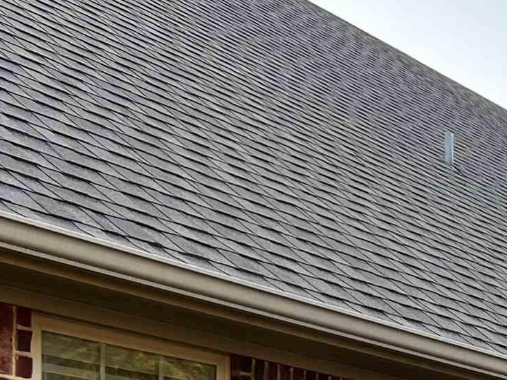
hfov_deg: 16.2
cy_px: 701
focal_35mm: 109
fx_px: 1597
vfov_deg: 12.3
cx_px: 794
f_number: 1.5
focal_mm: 5.7
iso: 50
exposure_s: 1/307
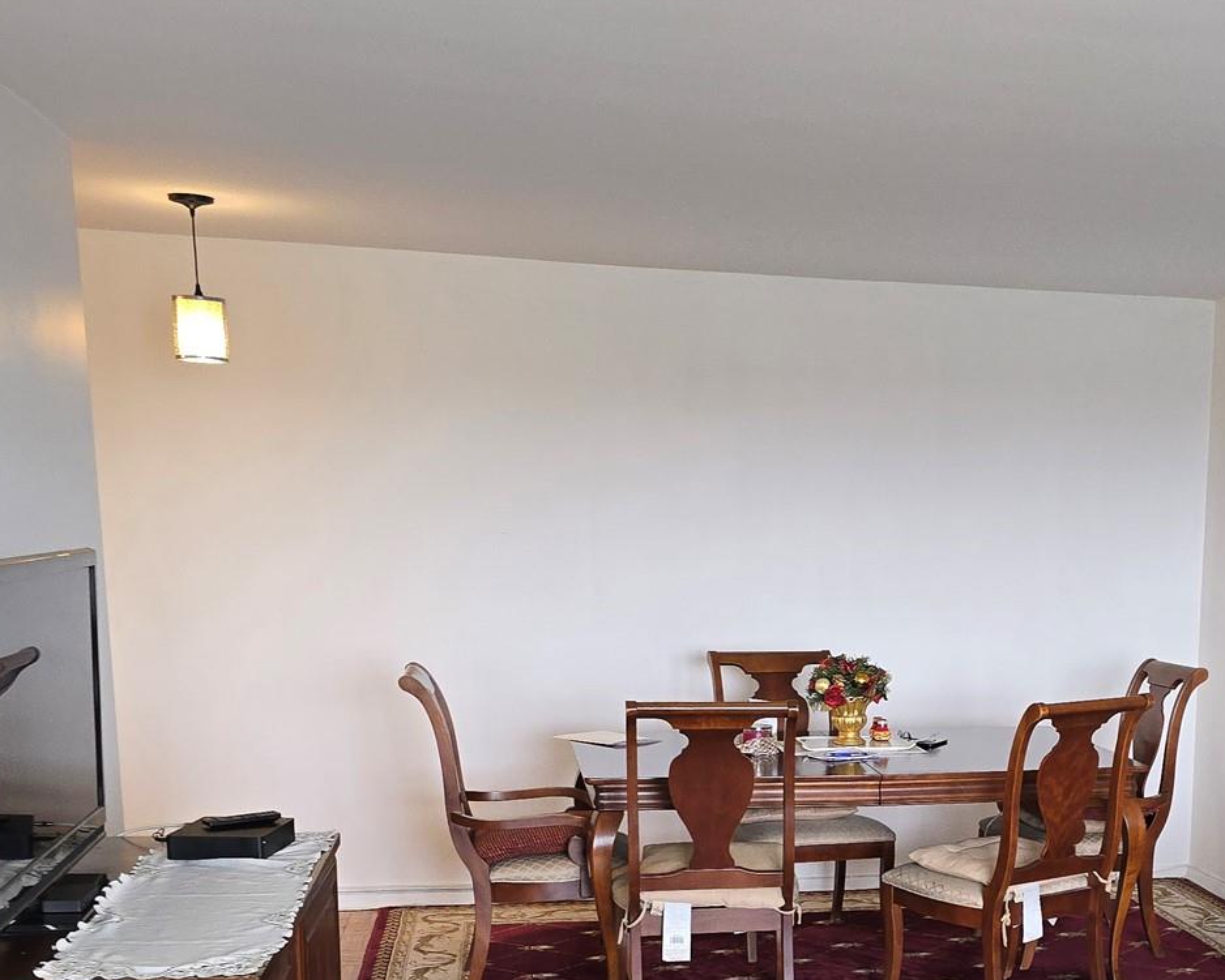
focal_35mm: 49
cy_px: 868
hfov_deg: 36.8
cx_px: 972
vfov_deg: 29.7
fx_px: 1777
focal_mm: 6.3
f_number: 1.7
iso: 160
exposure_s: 1/24
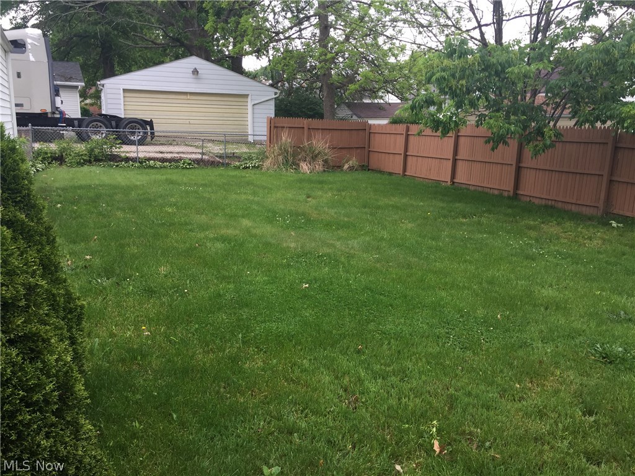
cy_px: 238
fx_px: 532
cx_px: 318
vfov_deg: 48.2
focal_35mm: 29
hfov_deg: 61.7
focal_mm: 4.15
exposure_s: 1/127
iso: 32
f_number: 2.2
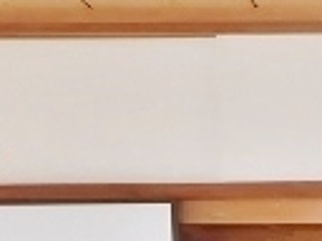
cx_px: 536
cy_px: 464
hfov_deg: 15.3
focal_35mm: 115
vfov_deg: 11.7
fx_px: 1070
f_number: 3
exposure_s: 1/50
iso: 125
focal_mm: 4
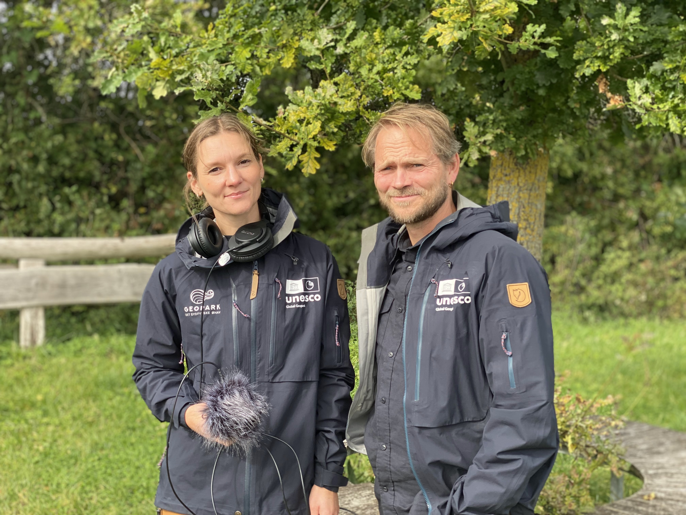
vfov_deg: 28.0
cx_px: 343
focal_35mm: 52
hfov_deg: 36.8
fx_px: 1031
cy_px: 258
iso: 20
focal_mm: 6
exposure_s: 1/716
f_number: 2
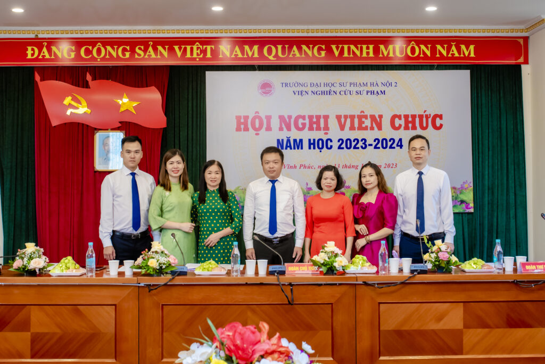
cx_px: 272
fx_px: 530
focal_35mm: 35
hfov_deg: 54.4
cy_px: 182
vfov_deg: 37.9
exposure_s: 1/100
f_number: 5
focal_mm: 35
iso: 1000
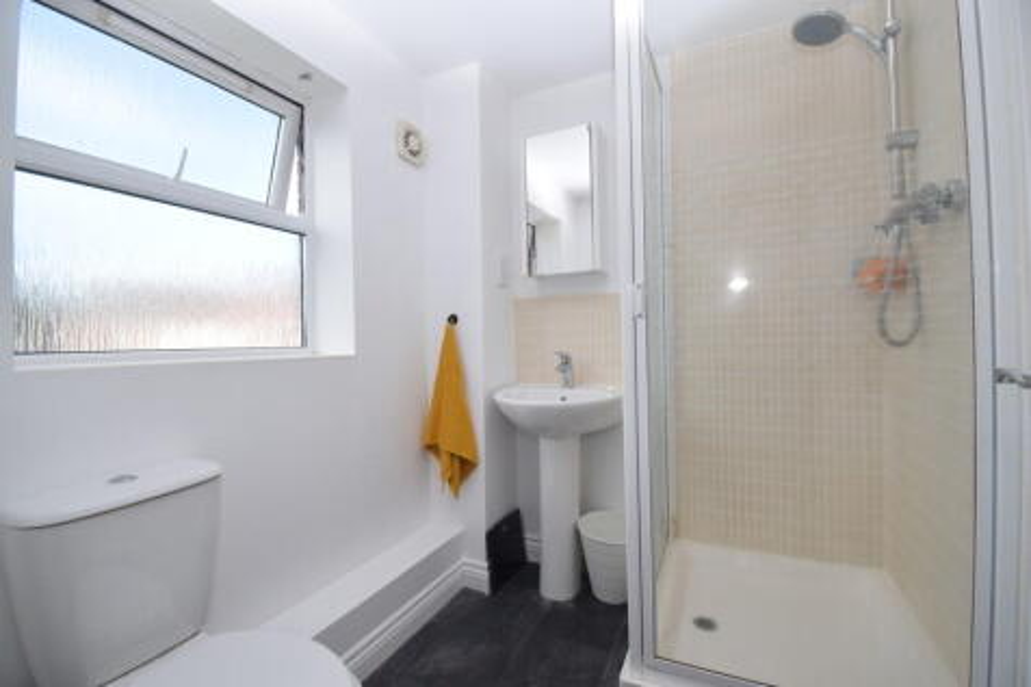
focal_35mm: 15
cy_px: 344
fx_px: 429
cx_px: 516
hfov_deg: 100.4
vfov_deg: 77.3
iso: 400
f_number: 7.1
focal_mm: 10
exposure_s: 1/200
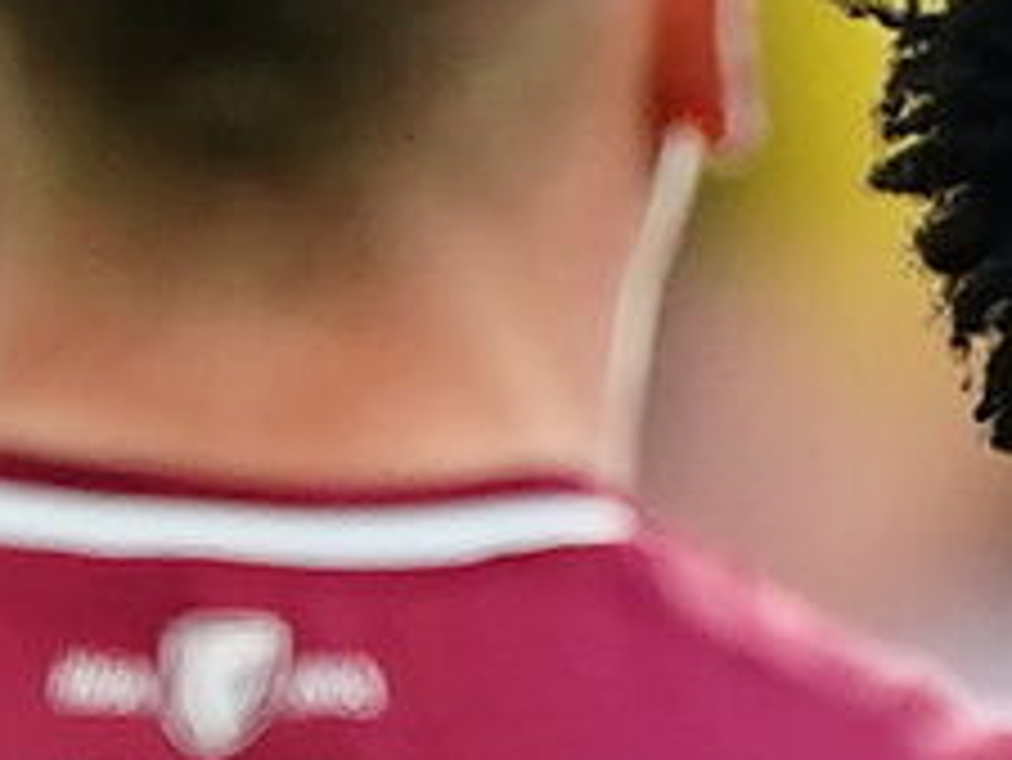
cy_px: 99
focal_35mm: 2048
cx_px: 2609
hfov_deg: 1.0
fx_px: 59905
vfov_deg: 0.7
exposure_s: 1/2500
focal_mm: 400
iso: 1250
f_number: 2.8
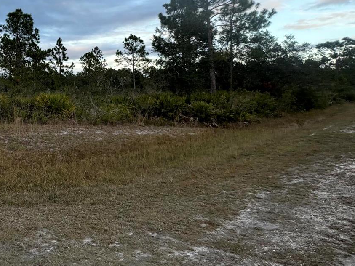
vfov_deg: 40.6
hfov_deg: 45.6
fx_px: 349
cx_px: 1
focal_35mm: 34
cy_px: 66
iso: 40
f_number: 2.2
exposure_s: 1/235
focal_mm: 2.22
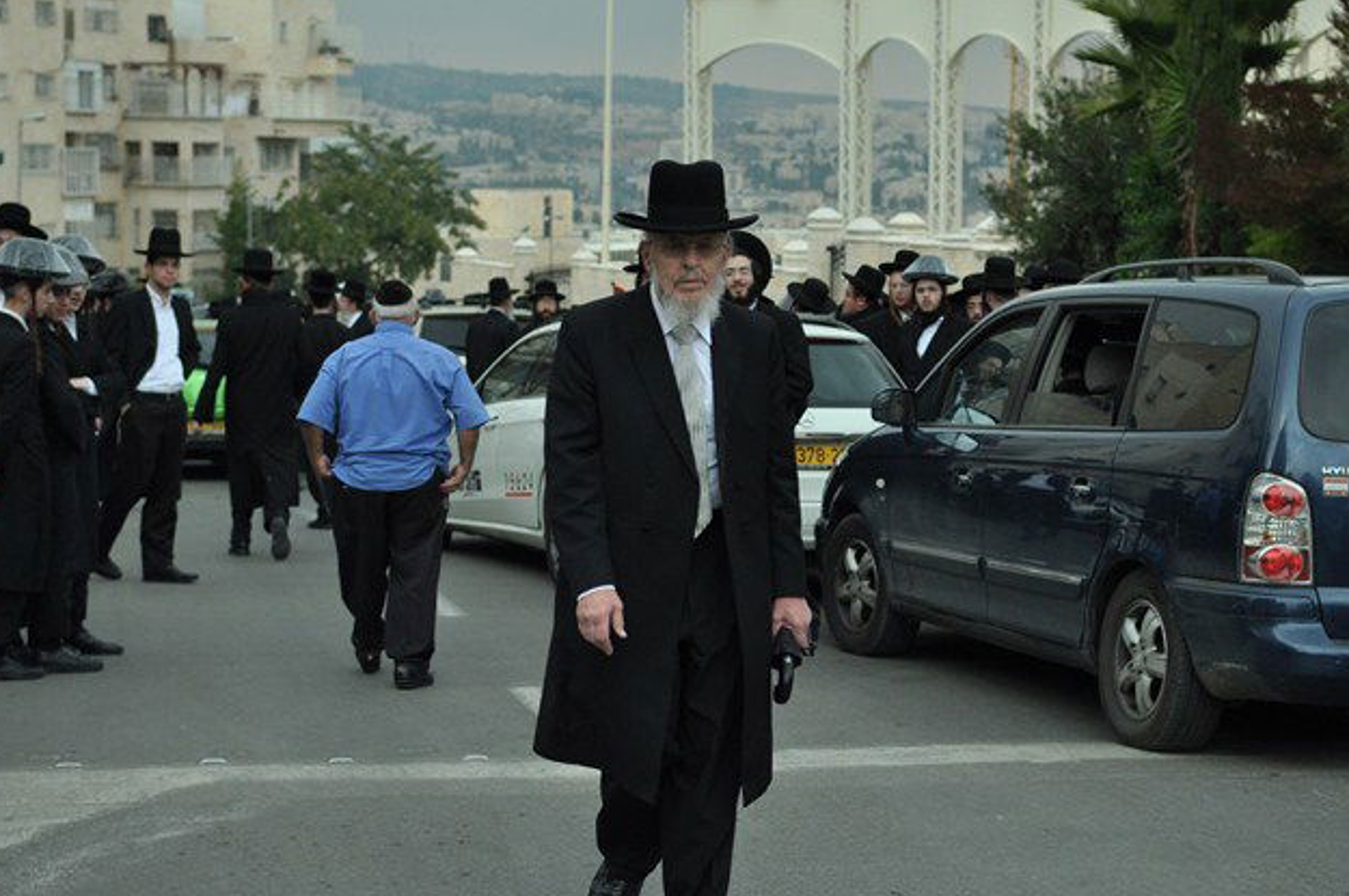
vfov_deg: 18.6
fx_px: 2732
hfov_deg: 27.7
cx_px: 697
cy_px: 416
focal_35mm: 73
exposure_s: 1/2000
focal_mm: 38
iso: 500
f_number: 2.8
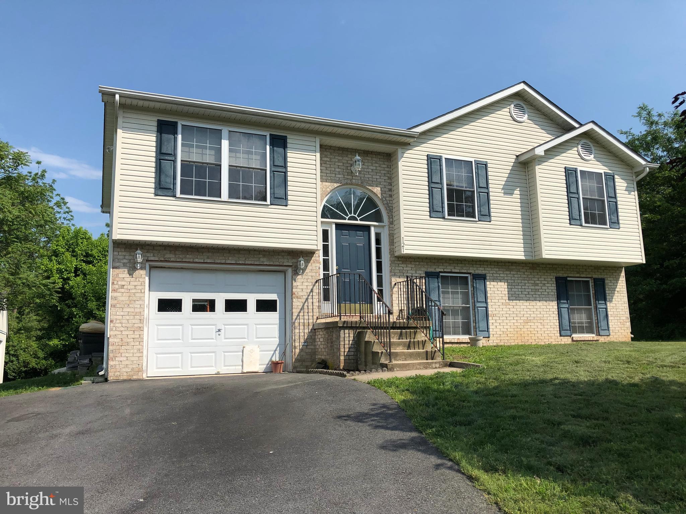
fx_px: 555
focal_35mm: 28
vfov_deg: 49.7
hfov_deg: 63.4
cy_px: 257
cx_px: 343
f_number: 1.8
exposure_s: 1/3205
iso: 25
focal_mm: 3.99
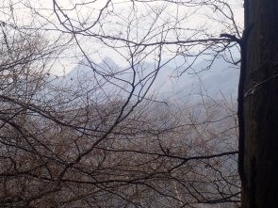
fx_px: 1220
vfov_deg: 9.7
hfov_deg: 13.0
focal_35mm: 152
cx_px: 107
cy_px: 68
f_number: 6.3
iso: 100
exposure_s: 1/200
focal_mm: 18
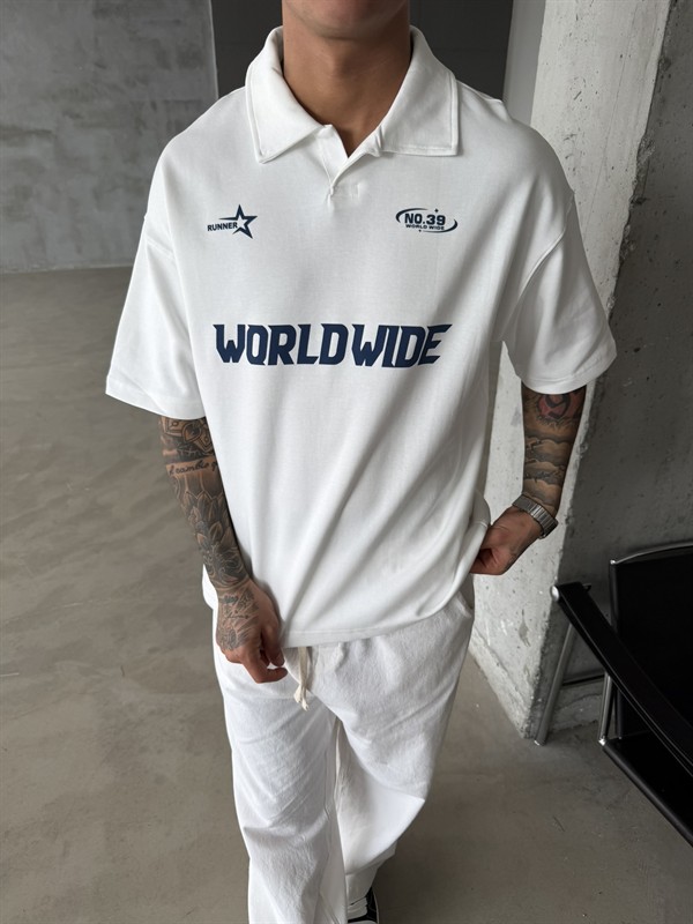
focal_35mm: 24
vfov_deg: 71.6
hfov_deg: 56.8
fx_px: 641
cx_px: 346
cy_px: 462
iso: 80
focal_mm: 6.76
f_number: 1.78
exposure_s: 1/353
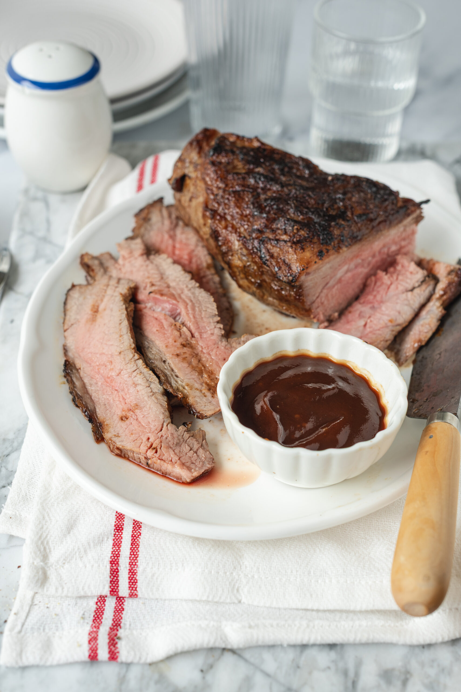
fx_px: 960
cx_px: 230
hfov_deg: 27.0
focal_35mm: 50
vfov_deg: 39.6
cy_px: 346
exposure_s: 1/8
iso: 200
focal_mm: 50
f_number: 5.6
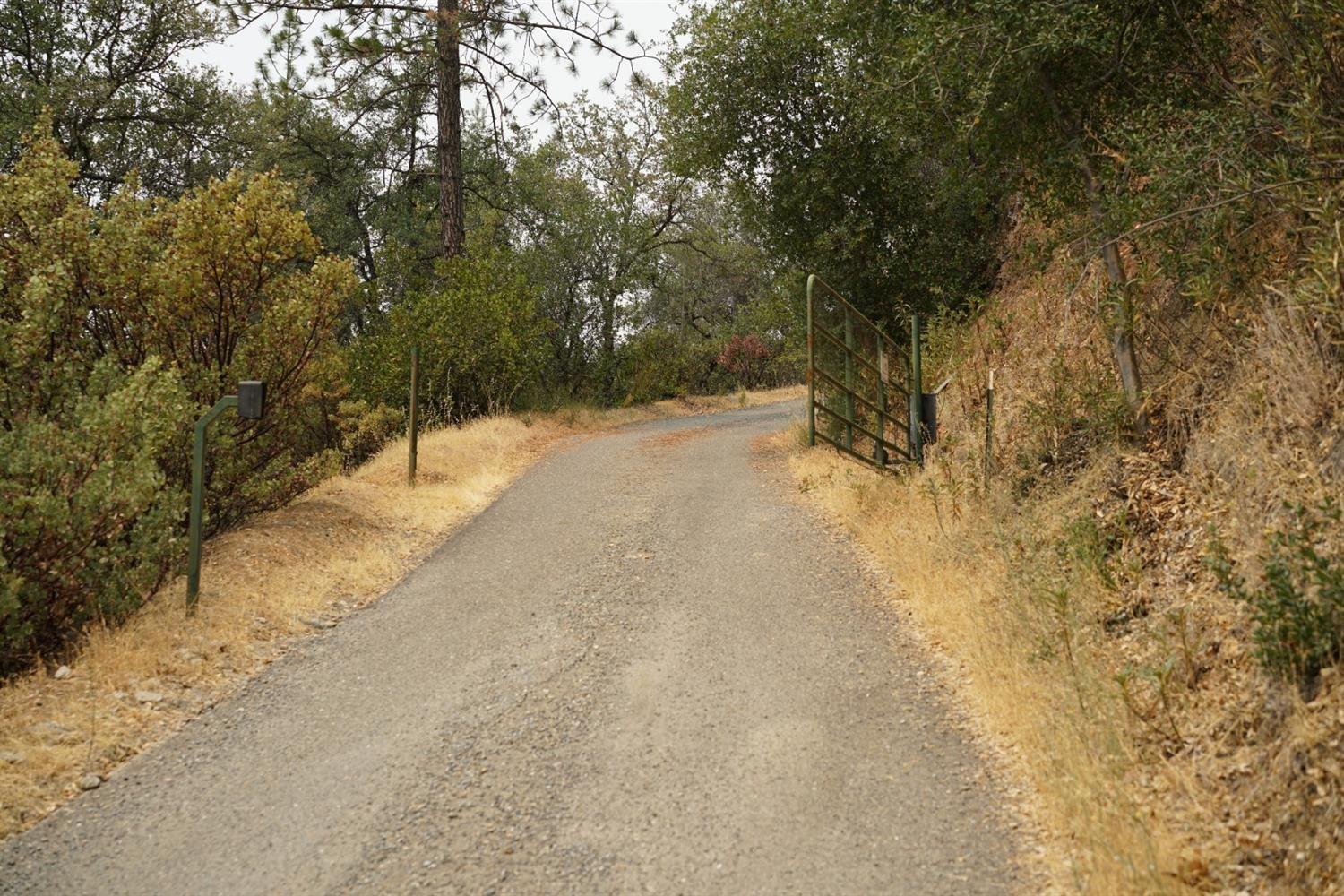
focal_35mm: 55
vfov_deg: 24.6
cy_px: 448
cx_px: 672
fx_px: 2053
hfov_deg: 36.2
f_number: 4.5
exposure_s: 1/400
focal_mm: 55
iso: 100
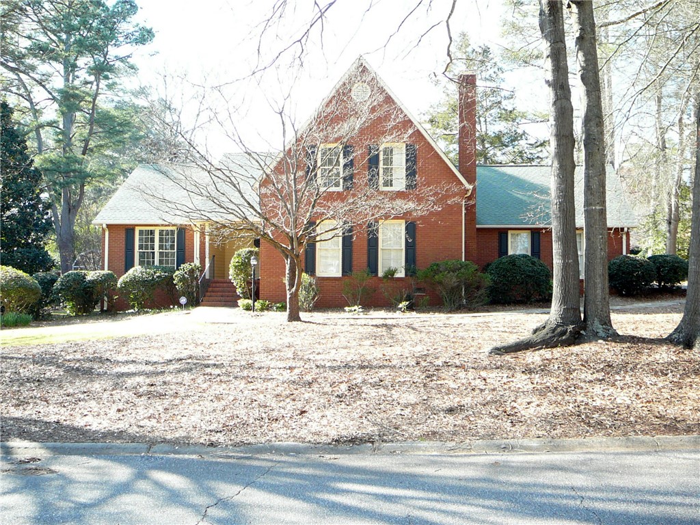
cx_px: 350
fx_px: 708
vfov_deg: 40.7
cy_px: 262
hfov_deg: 52.6
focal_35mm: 35
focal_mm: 5.2
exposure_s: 1/80
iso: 80
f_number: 2.8
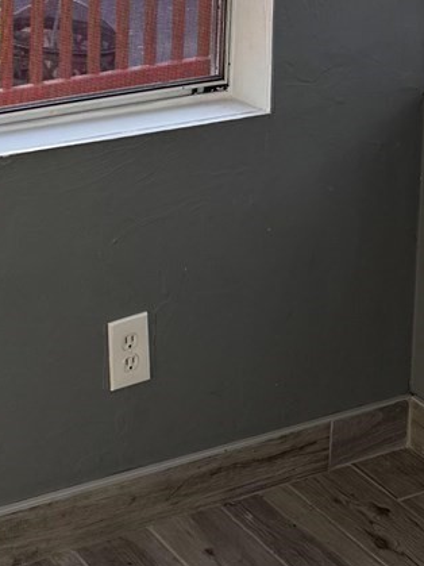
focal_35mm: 88
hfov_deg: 16.4
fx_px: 1438
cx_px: -16
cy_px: -184
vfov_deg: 20.2
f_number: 1.78
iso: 64
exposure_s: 1/171
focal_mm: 6.76
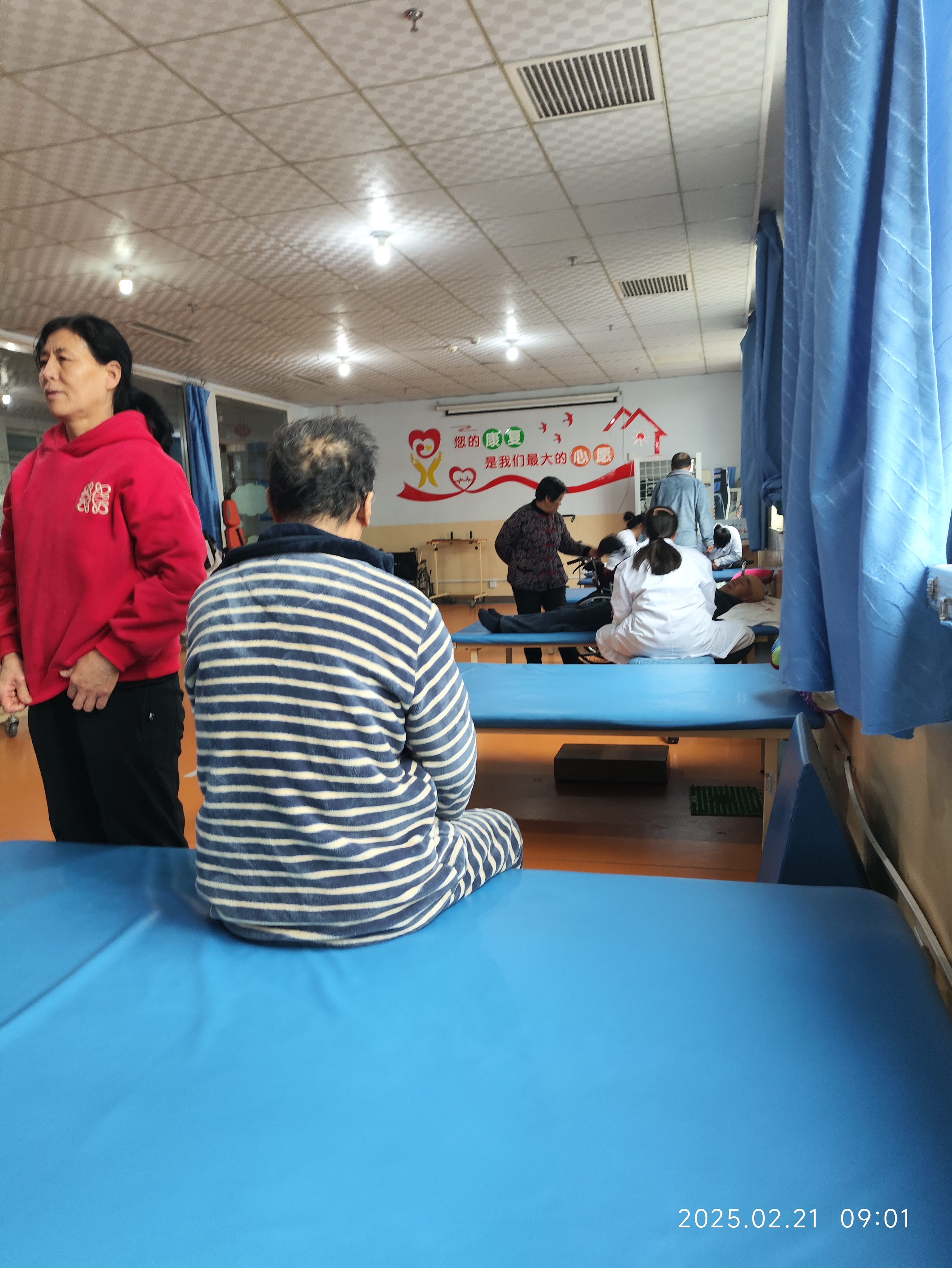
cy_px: 634
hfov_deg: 56.9
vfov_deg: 71.6
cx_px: 476
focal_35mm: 24
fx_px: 879
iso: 166
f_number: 1.8
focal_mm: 4.68
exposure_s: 1/33.3
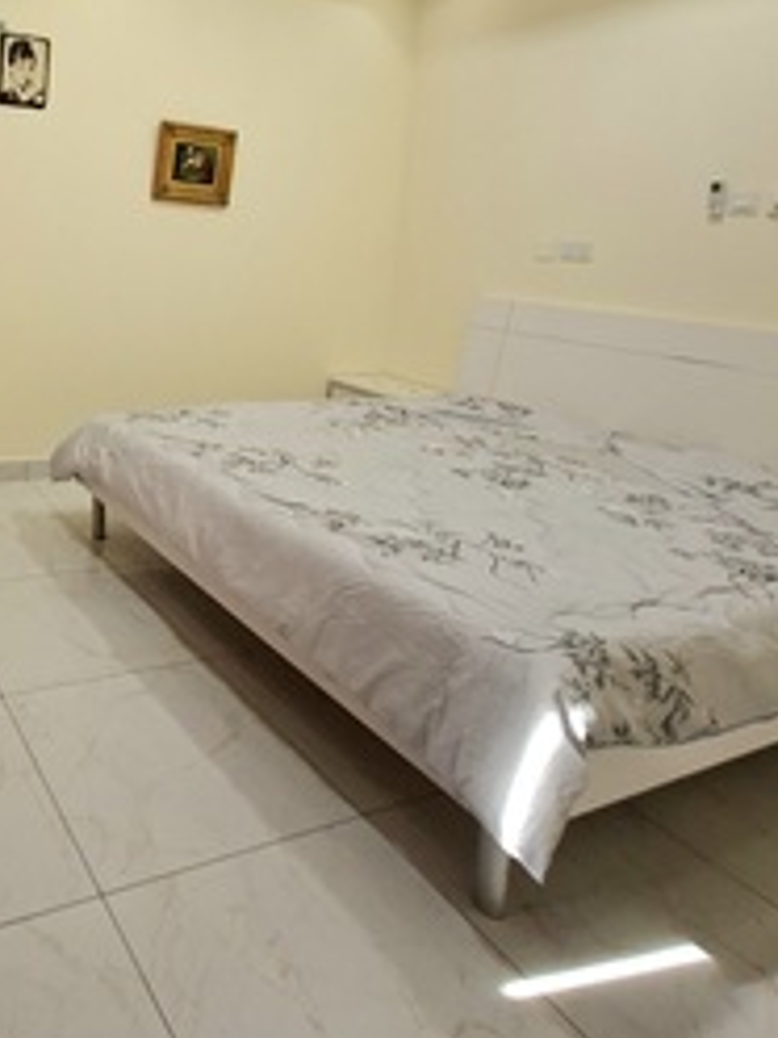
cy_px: 278
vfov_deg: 67.7
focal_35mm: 24
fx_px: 719
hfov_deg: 50.2
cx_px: 73
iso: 200
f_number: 2.2
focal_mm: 1.74
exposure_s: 1/24
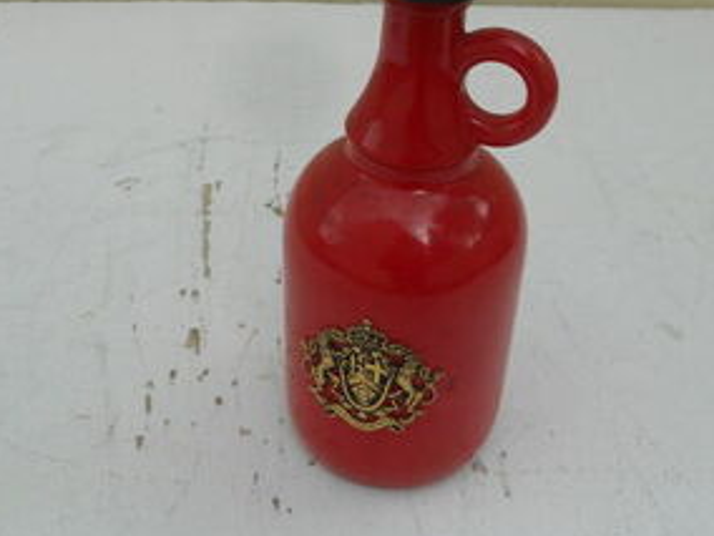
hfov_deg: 42.8
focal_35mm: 44
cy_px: 214
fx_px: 908
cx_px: 412
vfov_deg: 32.8
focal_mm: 4.6
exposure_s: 1/125
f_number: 3.2
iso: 80
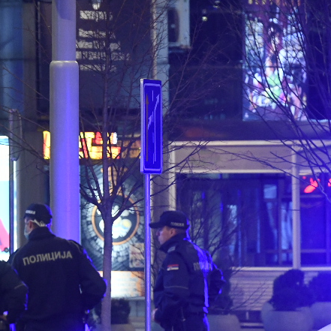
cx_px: 211
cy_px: 260
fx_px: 4901
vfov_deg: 3.9
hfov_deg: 3.9
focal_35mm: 453
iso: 4000
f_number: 2.8
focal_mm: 145
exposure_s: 1/160
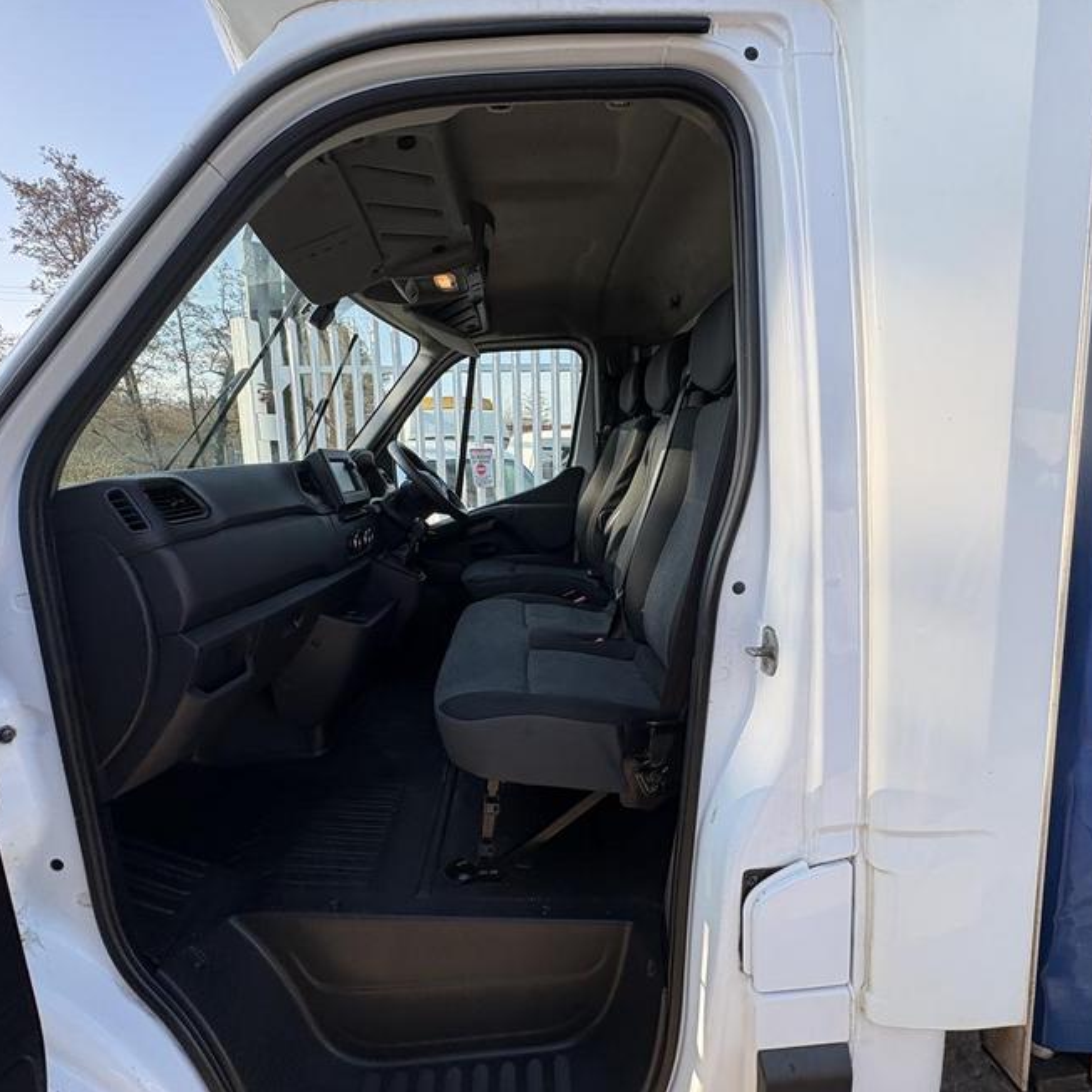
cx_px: 553
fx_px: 607
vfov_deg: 84.0
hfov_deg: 84.0
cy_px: 558
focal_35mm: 17
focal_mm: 2.22
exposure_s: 1/322
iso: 40
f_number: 2.2
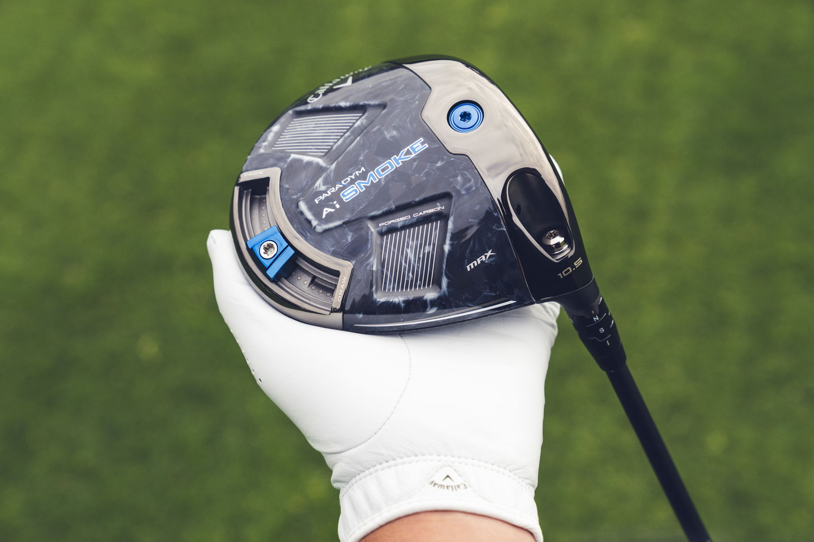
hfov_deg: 28.8
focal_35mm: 70
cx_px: 407
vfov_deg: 19.4
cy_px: 271
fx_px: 1582
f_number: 5.6
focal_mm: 70
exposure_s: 1/400
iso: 320
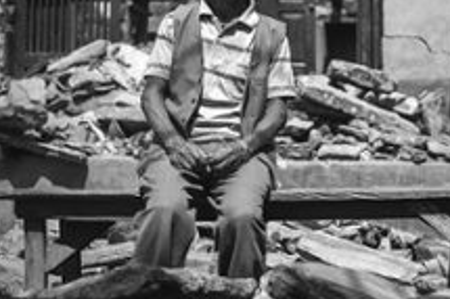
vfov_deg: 18.0
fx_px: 937
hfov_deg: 26.6
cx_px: 341
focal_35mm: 75
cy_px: 67
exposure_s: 1/2500
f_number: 2.2
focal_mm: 35
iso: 100
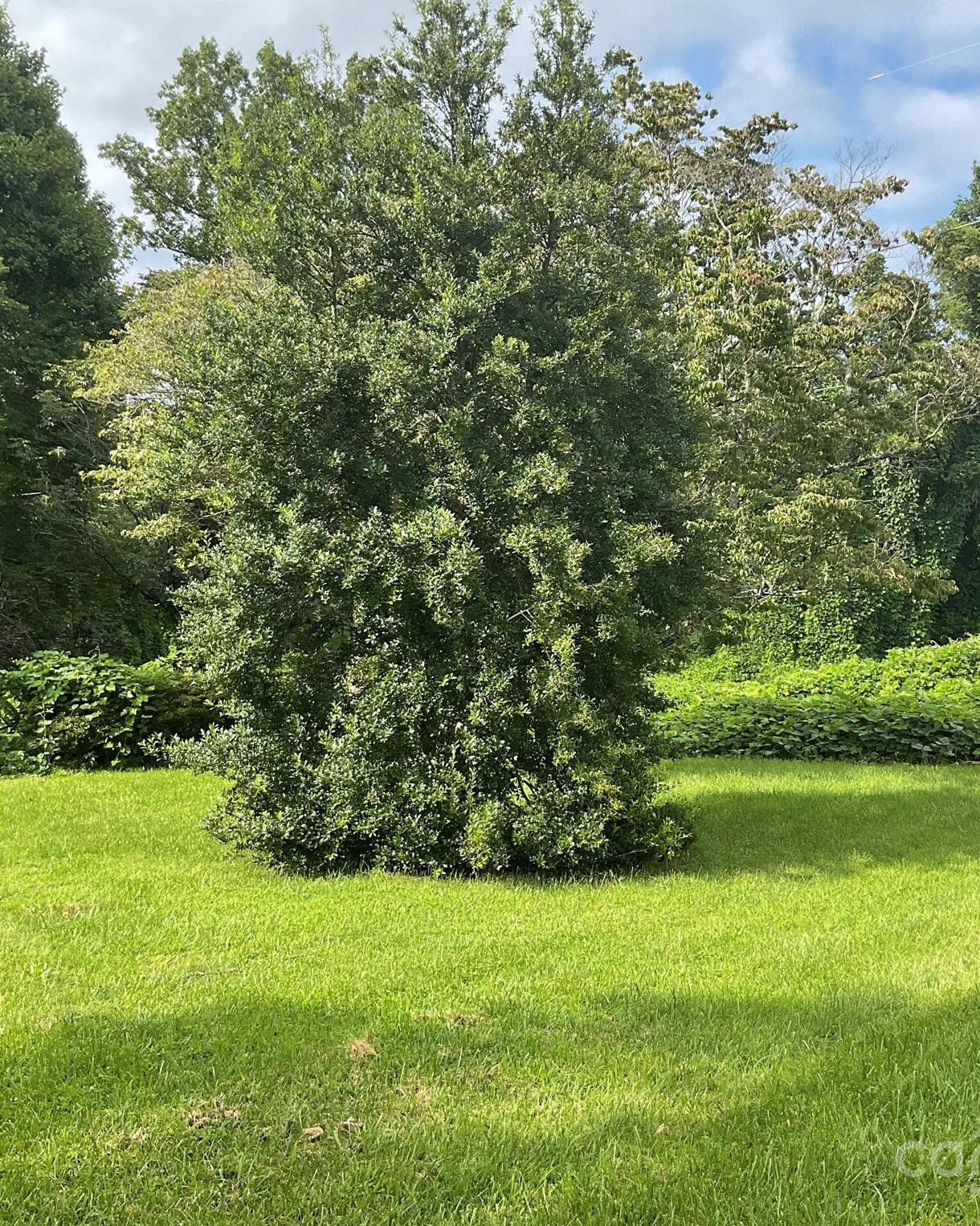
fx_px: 1378
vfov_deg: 47.9
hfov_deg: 39.1
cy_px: 612
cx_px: 527
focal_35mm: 38
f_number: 1.8
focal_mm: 3
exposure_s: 1/719
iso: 16
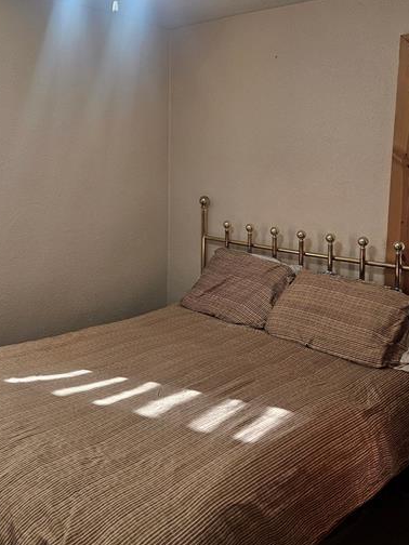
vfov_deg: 52.3
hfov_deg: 40.6
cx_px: 174
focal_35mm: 35
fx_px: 551
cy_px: 223
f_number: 1.8
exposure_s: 1/120
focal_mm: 5.4
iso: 125
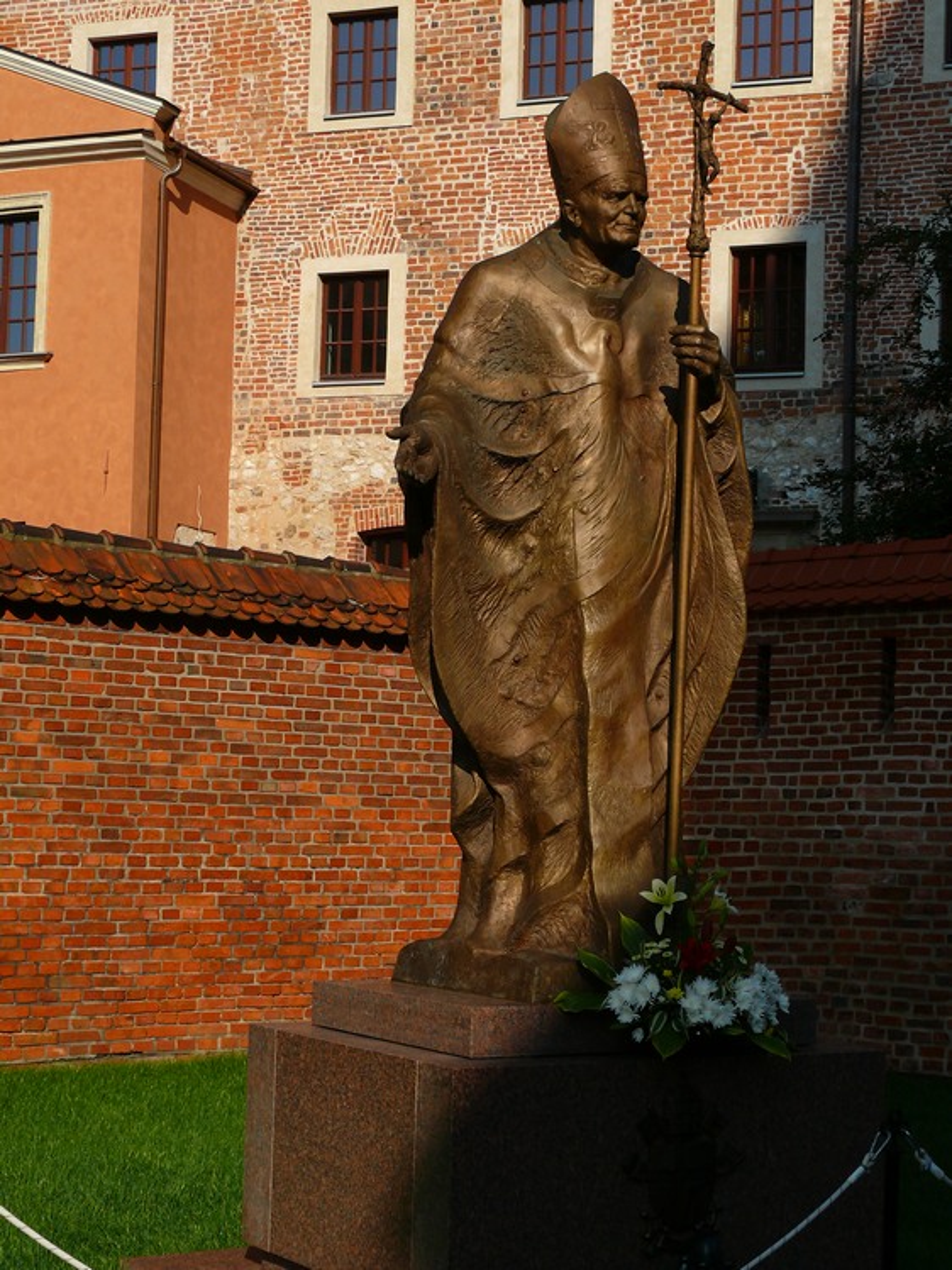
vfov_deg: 31.2
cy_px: 635
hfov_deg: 23.6
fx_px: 2275
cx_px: 476
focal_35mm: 62
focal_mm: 13
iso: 100
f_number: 5
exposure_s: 1/200
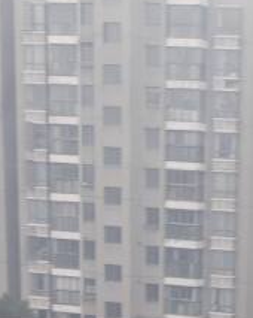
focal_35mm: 132
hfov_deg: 11.3
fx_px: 1237
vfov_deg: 13.4
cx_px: 342
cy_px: 537
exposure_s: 1/100
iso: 160
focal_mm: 6.14
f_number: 1.8
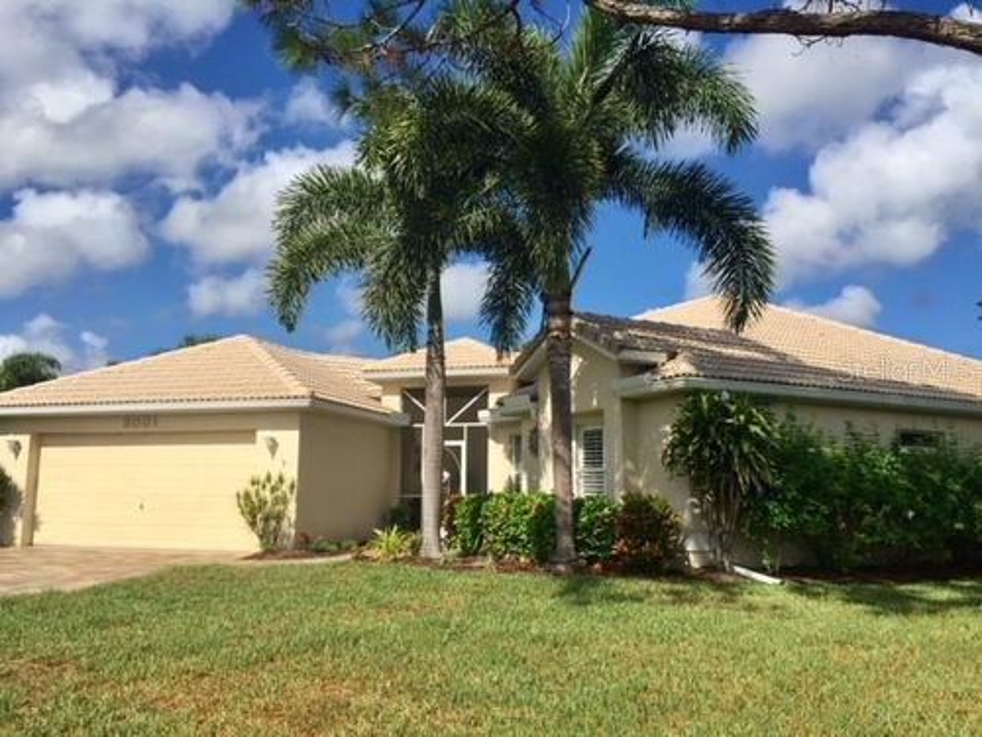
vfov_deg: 48.2
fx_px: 823
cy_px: 368
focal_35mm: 29
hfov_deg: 61.7
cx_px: 491
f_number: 2.2
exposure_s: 1/2825
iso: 32
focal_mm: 4.15
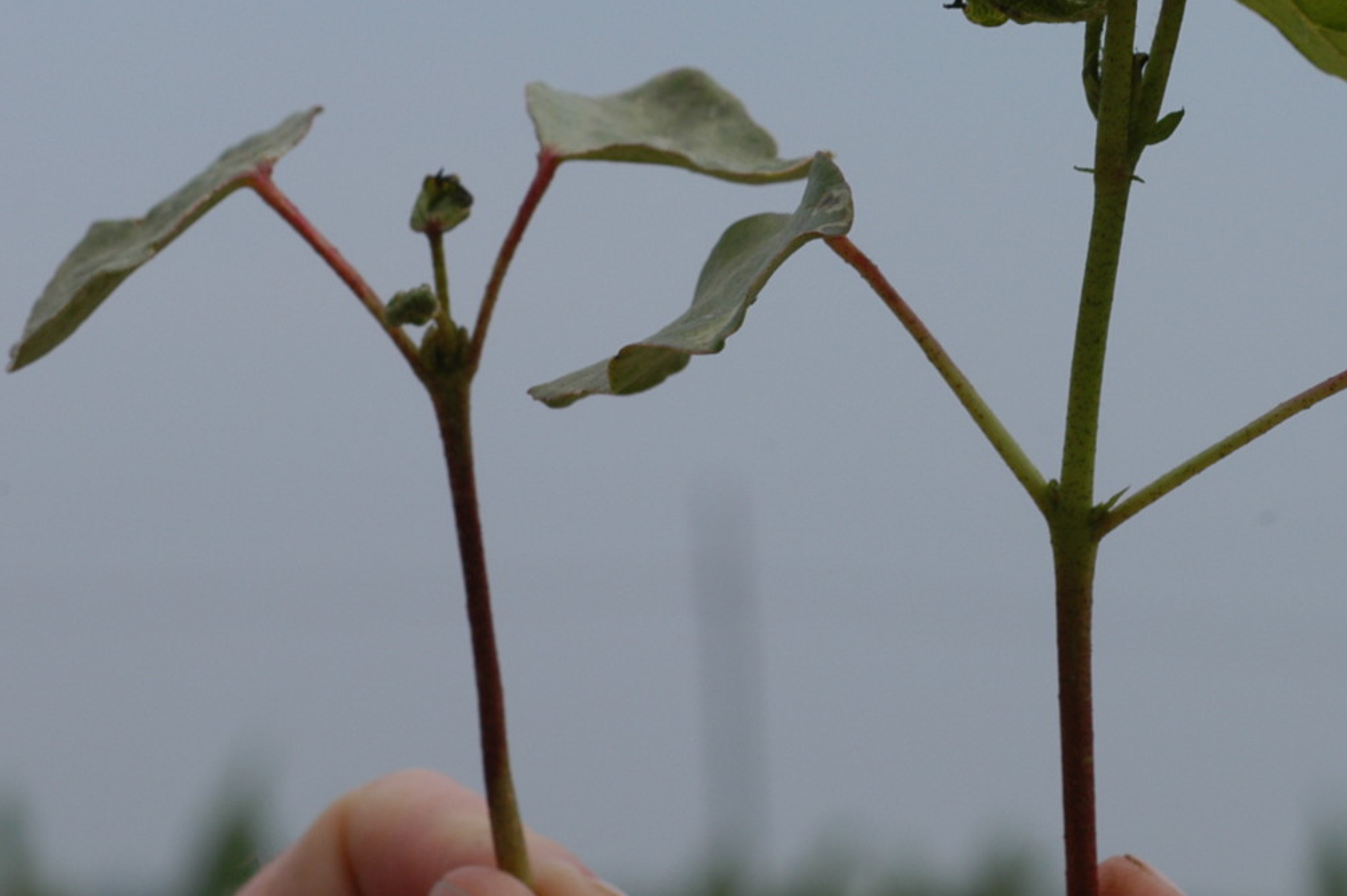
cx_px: 936
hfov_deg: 11.2
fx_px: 6843
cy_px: 5
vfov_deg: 7.5
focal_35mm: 183
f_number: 10
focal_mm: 60
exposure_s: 1/750
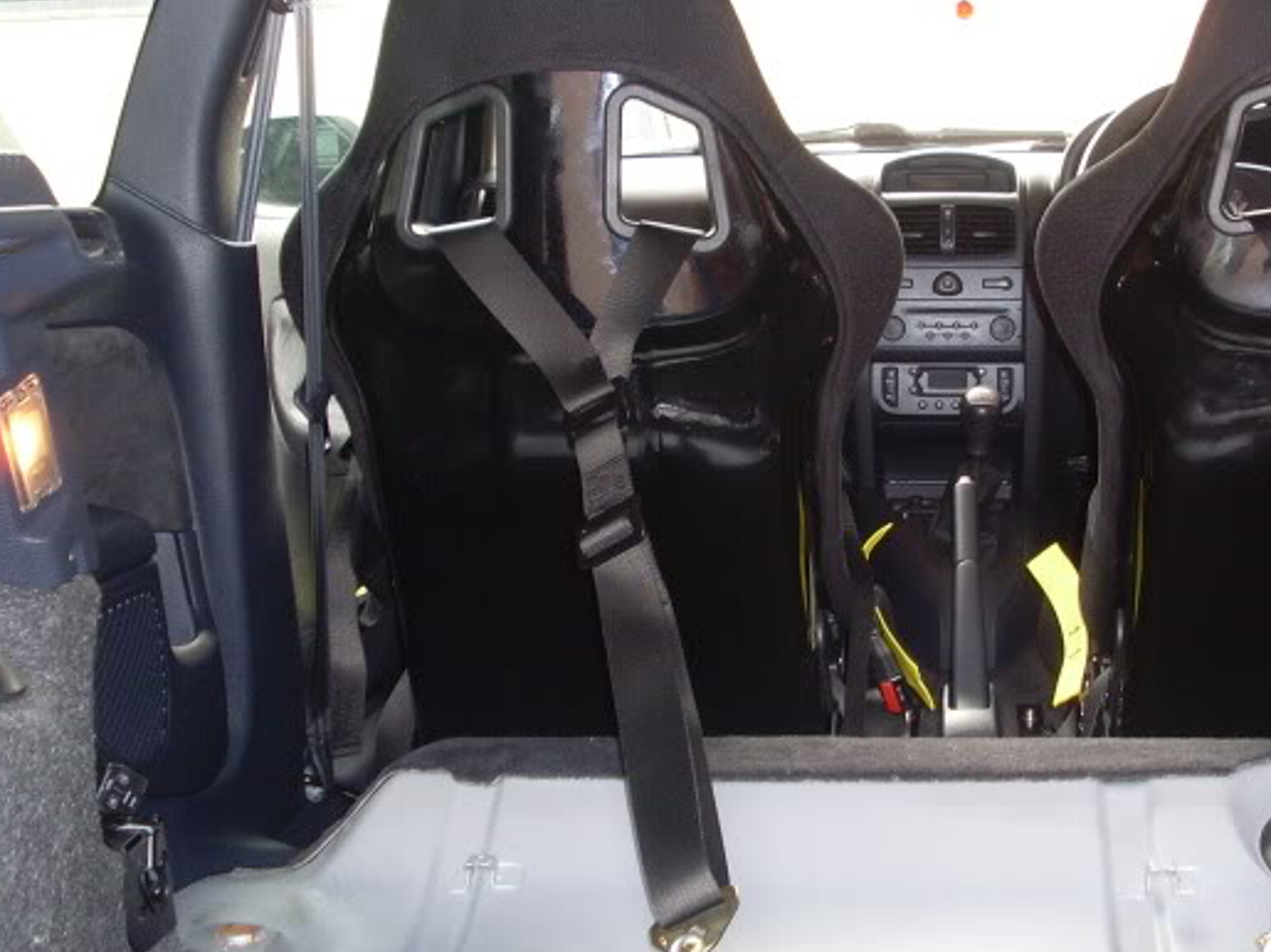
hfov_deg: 32.2
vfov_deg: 24.8
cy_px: 422
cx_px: 918
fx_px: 2166
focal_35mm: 59
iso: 100
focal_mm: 6.3
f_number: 3
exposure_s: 1/45
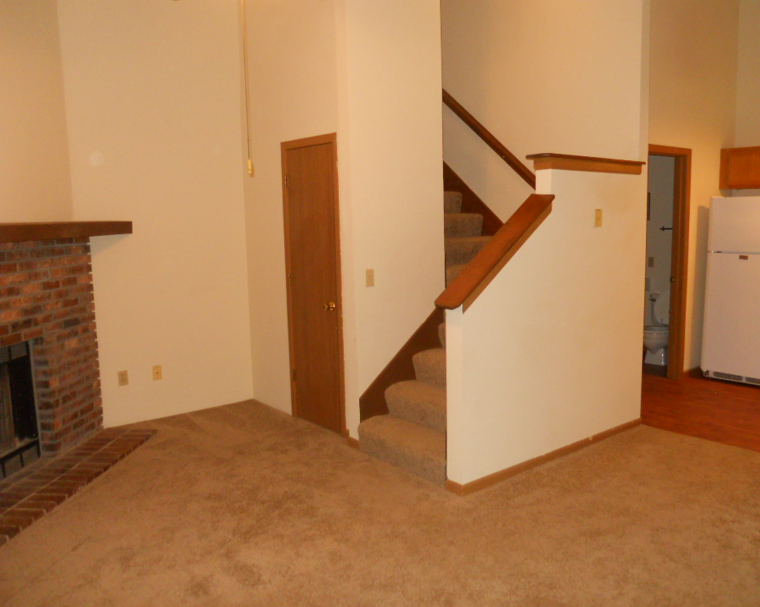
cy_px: 300
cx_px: 416
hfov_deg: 58.7
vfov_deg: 48.5
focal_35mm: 30
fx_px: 675
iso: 250
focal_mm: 5
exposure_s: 1/25
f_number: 2.7
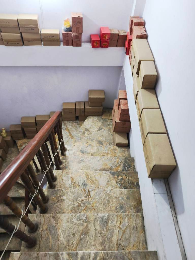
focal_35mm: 23
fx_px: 173
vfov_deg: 73.9
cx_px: 98
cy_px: 130
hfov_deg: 58.9
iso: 1000
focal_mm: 6.18
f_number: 1.65
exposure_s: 1/33.3
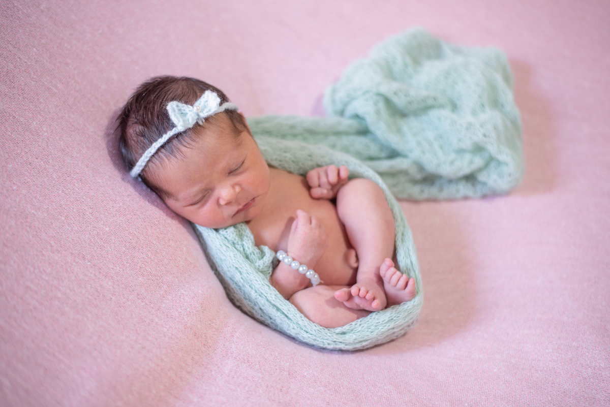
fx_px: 847
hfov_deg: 39.6
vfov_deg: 27.0
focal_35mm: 50
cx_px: 305
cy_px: 204
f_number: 2.2
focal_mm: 50
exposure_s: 1/100
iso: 250
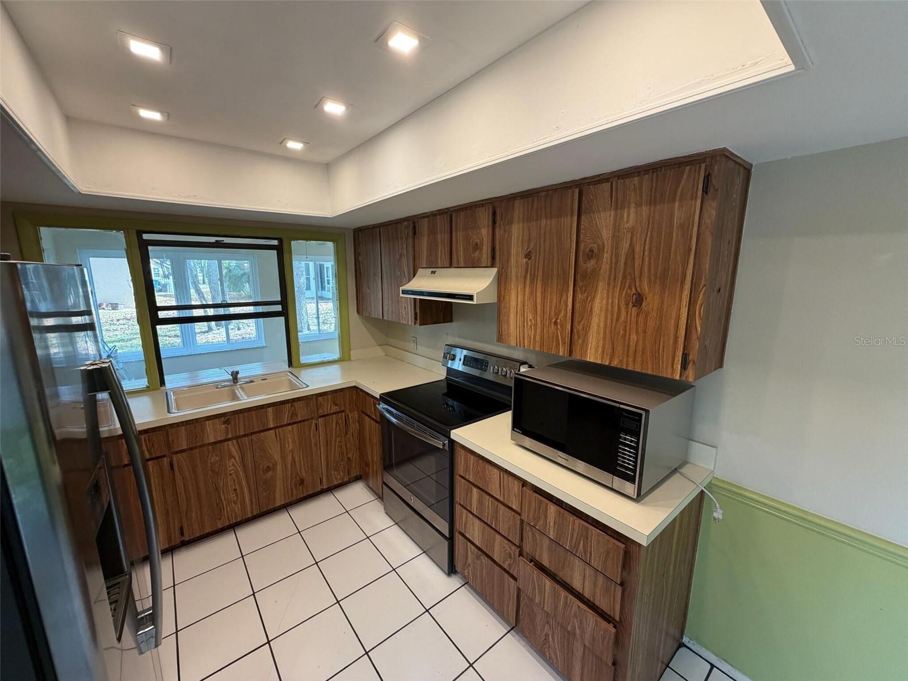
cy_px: 340
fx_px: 367
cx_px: 454
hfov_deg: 102.1
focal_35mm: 14
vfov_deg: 85.7
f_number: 2.2
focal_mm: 2.22
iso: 160
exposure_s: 1/120
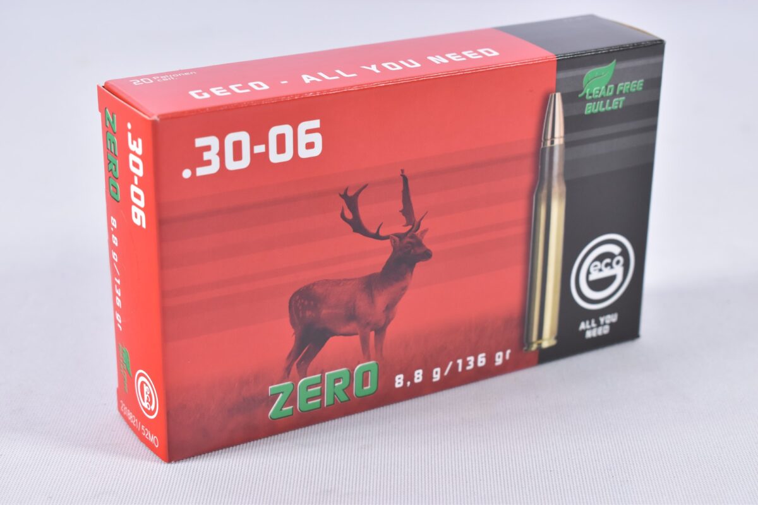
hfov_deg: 28.1
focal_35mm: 72
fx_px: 1516
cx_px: 379
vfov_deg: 18.9
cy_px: 252
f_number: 5.3
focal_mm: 48
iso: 640
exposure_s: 1/50
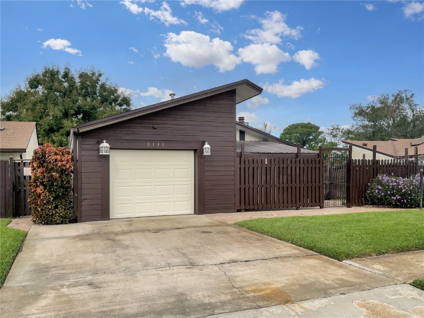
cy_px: 159
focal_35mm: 29
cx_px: 212
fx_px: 355
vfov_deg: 48.2
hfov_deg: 61.7
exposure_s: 1/1984
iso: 16
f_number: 1.8
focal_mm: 3
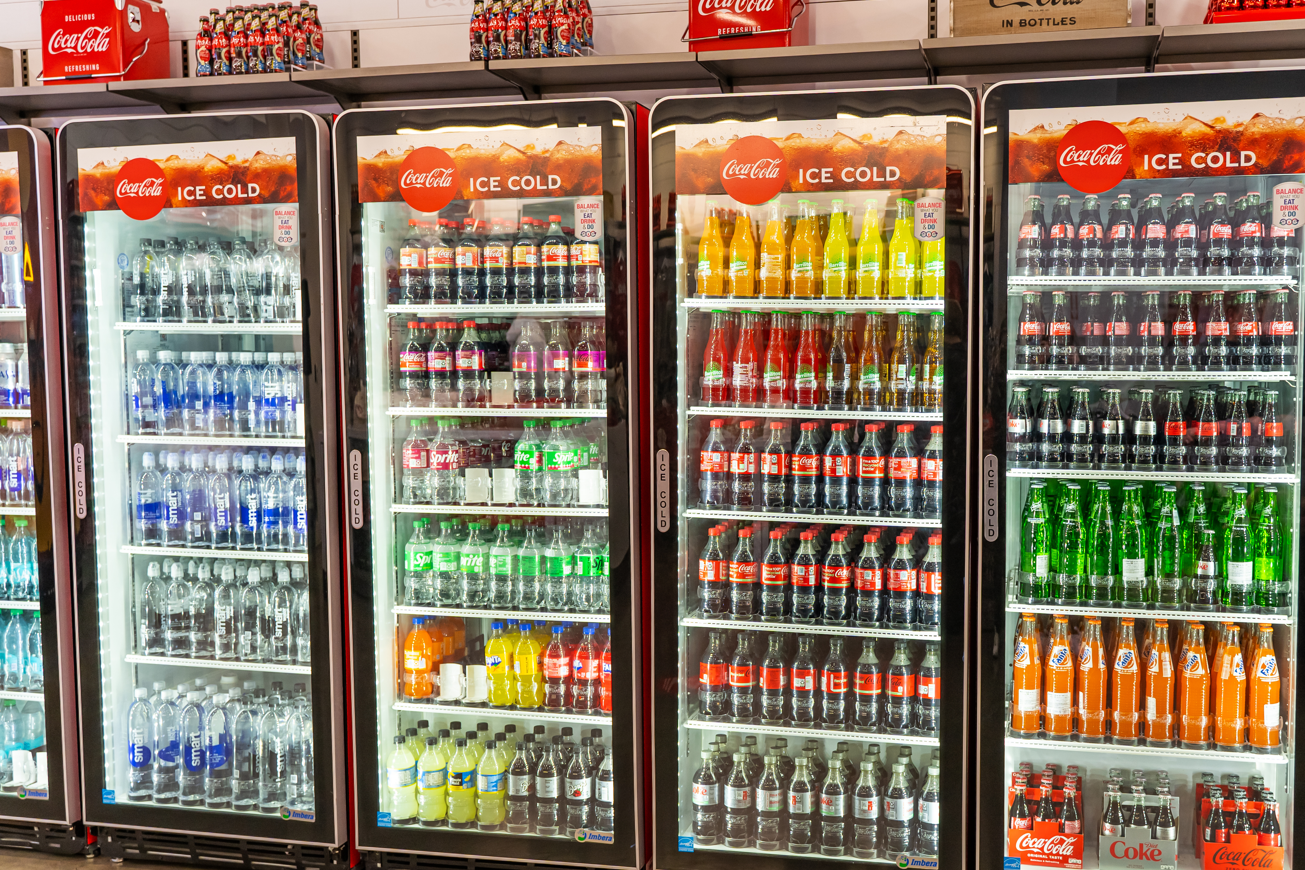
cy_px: 462
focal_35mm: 36
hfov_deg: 52.9
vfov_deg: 36.9
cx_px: 765
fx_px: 1305
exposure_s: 1/200
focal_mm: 28
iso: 800
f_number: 3.5
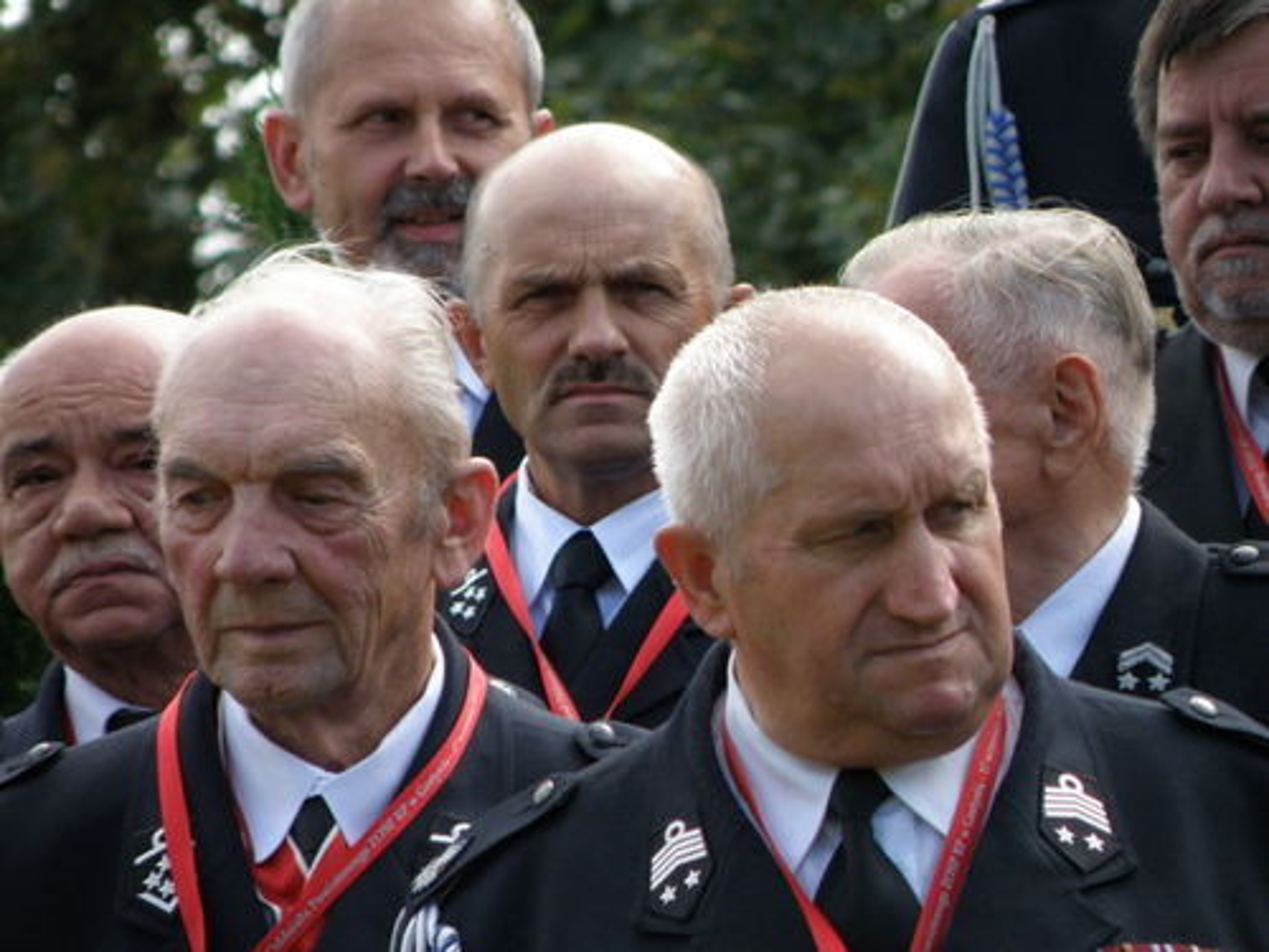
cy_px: 476
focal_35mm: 430
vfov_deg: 3.5
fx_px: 15764
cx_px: 634
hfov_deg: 4.6
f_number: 4.3
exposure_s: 1/500
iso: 200
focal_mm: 76.16
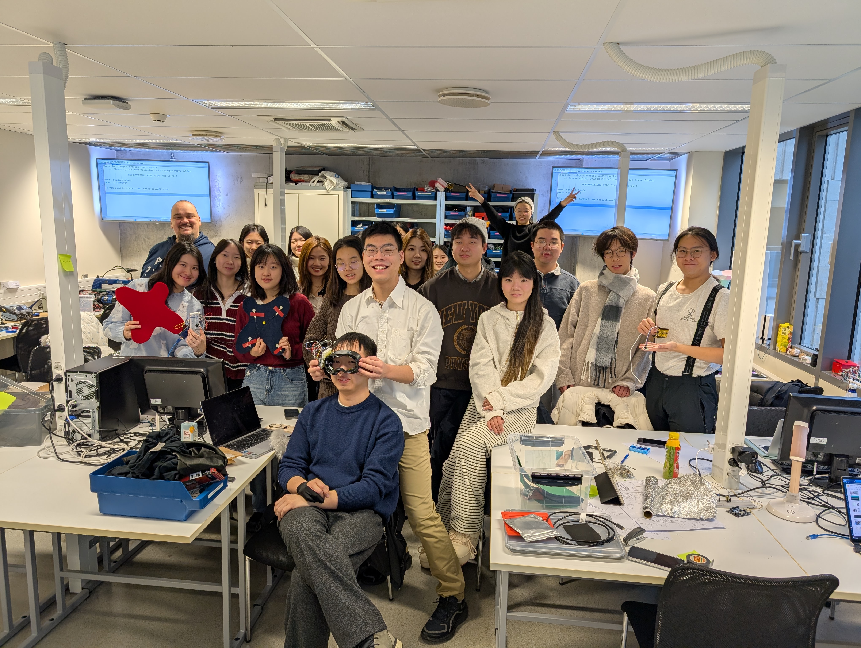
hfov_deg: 71.5
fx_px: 598
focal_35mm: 24
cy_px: 324
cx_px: 430
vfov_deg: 56.9
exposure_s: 1/192
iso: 21
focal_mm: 6.9
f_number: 1.68
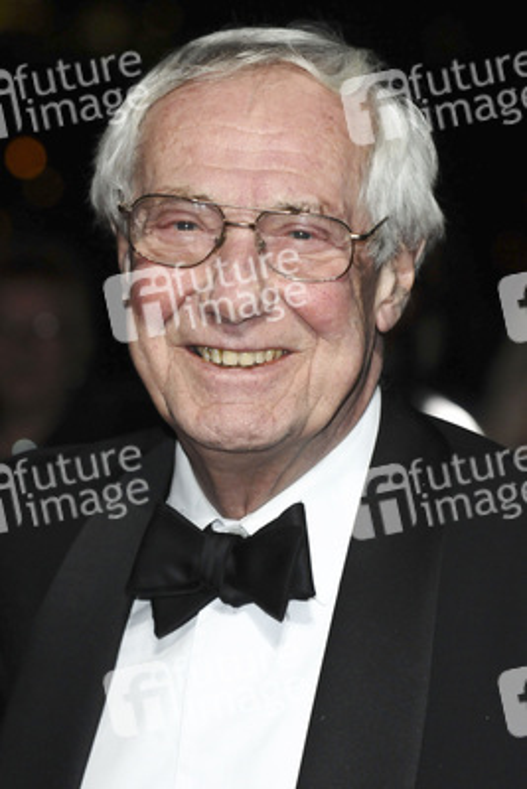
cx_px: 264
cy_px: 394
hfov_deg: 9.9
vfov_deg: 14.9
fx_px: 3027
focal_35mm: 138
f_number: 4.5
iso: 1250
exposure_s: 1/250
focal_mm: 92
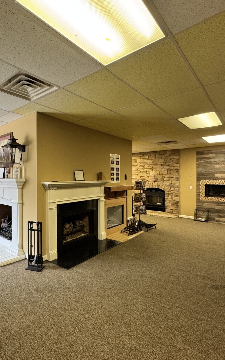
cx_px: 56
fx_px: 196
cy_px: 179
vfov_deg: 85.1
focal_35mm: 20
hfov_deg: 56.6
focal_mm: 2.22
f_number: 2.2
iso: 200
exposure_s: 1/60
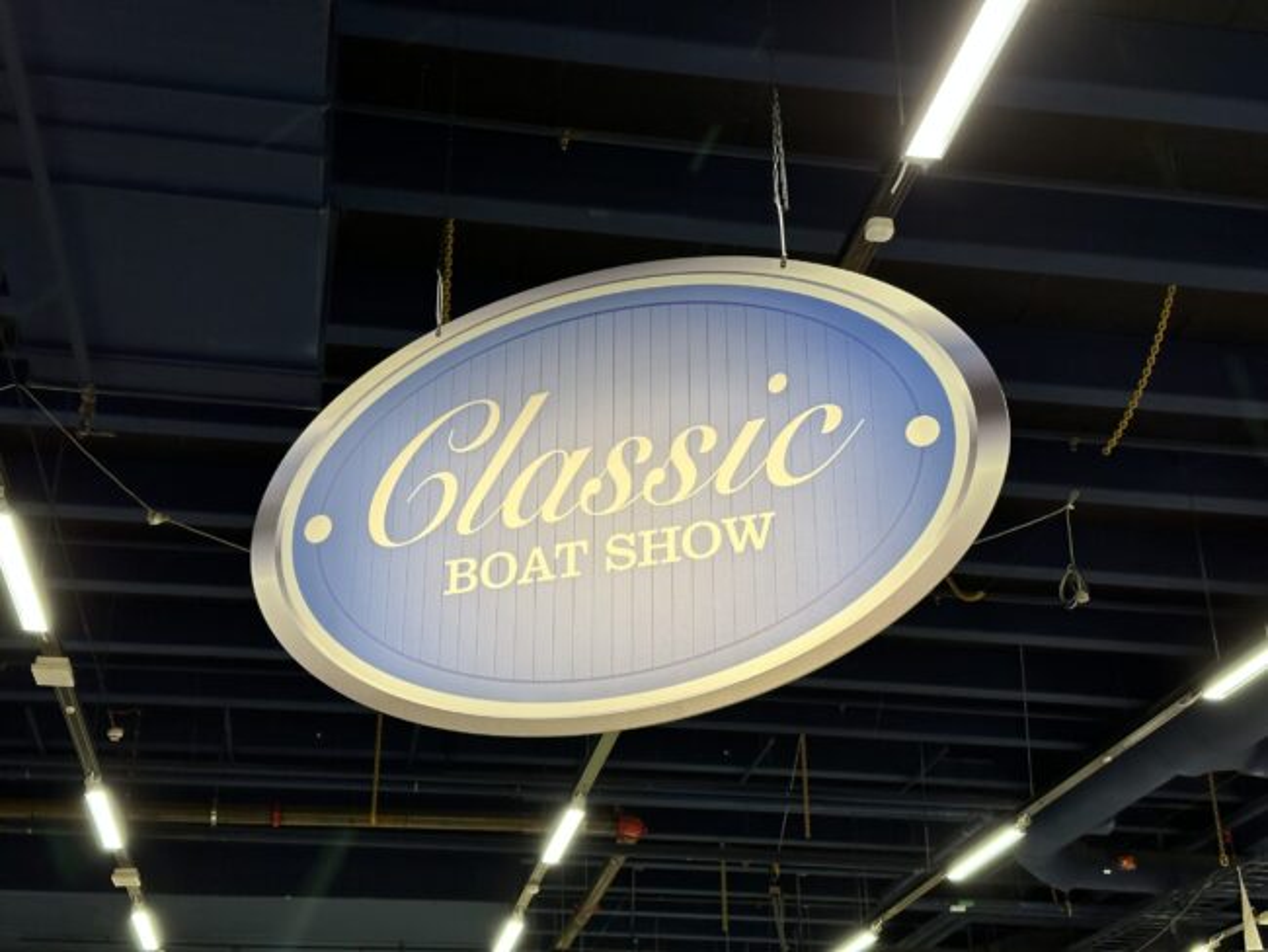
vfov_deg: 30.3
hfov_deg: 39.6
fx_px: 1759
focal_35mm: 48
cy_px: 476
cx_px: 634
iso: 100
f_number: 1.78
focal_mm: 6.86
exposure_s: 1/50
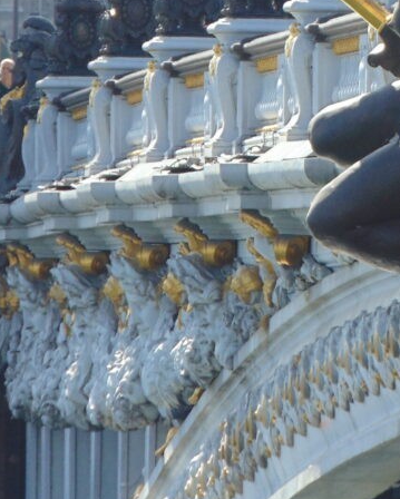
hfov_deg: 1.7
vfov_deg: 2.2
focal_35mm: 891
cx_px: 421
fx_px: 13172
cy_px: 53
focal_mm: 68
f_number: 4.2
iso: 80
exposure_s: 1/400
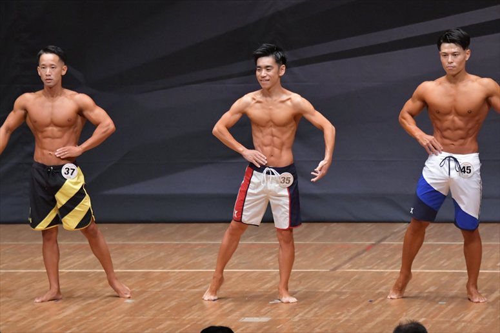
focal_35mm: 270
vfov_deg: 5.1
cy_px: 166
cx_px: 250
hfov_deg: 7.6
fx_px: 3748
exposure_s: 1/400
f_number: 5.6
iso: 6400
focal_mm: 180
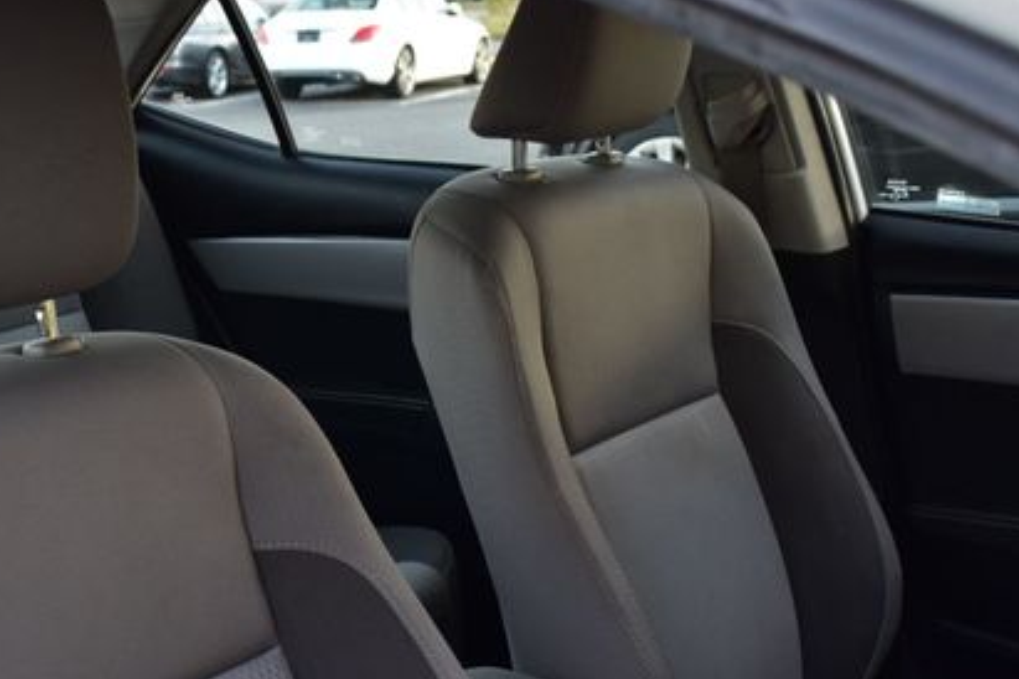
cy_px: 434
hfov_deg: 35.0
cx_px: 278
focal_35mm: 56
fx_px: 1585
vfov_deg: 24.1
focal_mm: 24
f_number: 6.3
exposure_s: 1/15
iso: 720
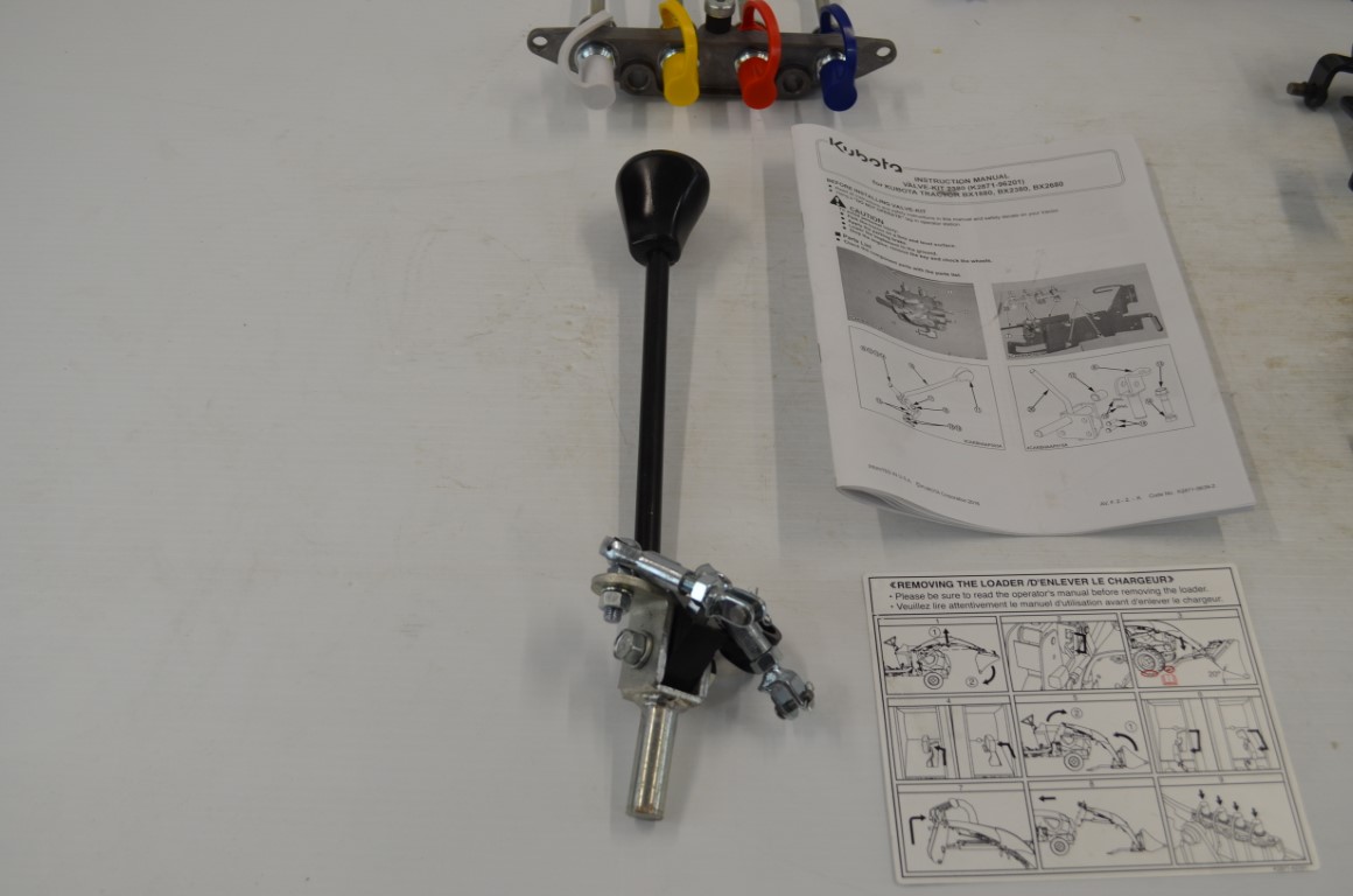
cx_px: 676
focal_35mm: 39
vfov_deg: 34.1
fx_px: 1463
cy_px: 448
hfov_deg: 49.6
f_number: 5.6
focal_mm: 26
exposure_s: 1/125
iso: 400
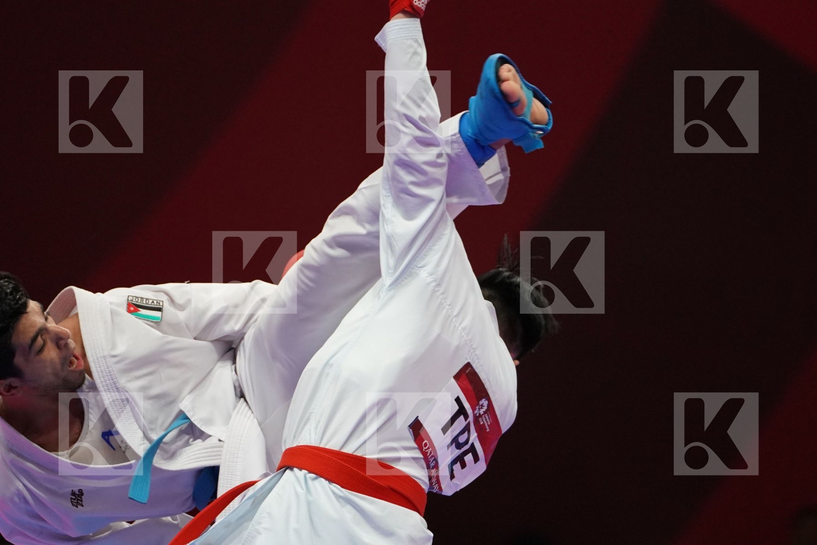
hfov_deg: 5.2
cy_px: 272
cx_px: 408
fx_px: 8918
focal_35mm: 393
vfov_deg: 3.5
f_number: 4
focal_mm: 262
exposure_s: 1/1000
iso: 3200
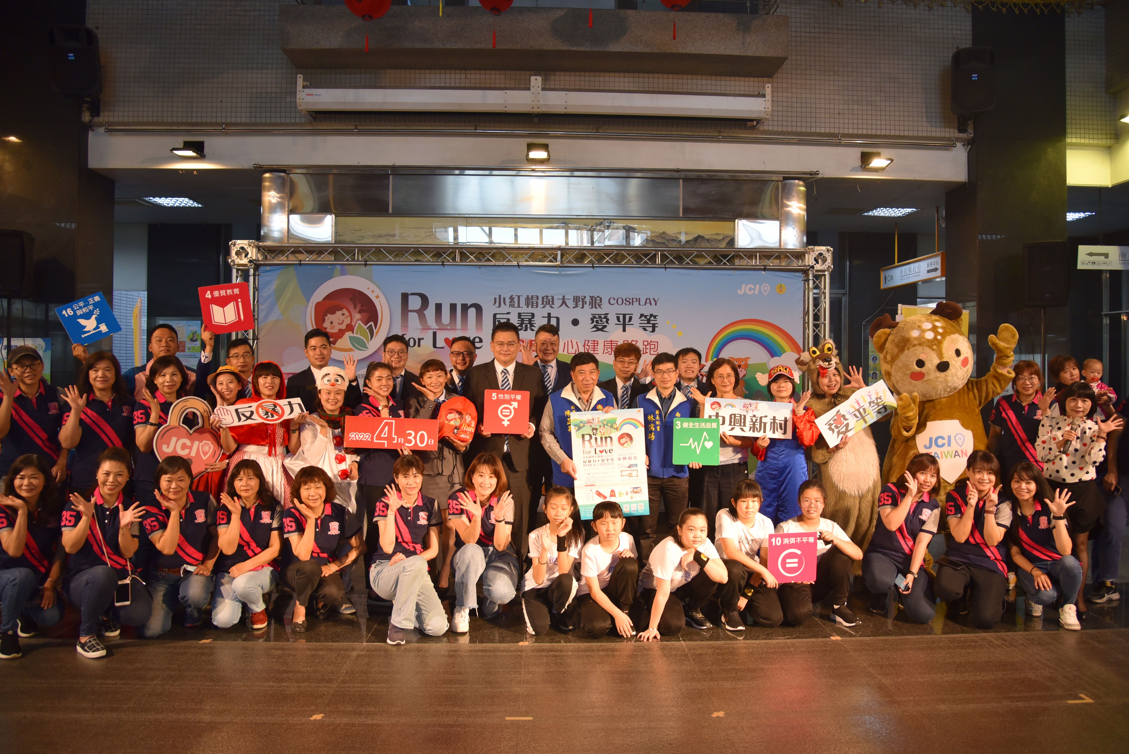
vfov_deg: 49.6
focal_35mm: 26
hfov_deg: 69.4
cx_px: 579
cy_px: 360
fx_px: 816
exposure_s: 1/250
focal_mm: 24
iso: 800
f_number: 4
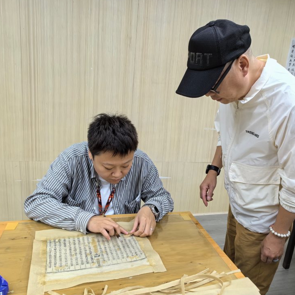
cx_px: 160
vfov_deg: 57.3
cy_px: 147
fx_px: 270
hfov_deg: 57.2
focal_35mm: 28
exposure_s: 1/50
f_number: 2.2
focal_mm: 1.95
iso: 125
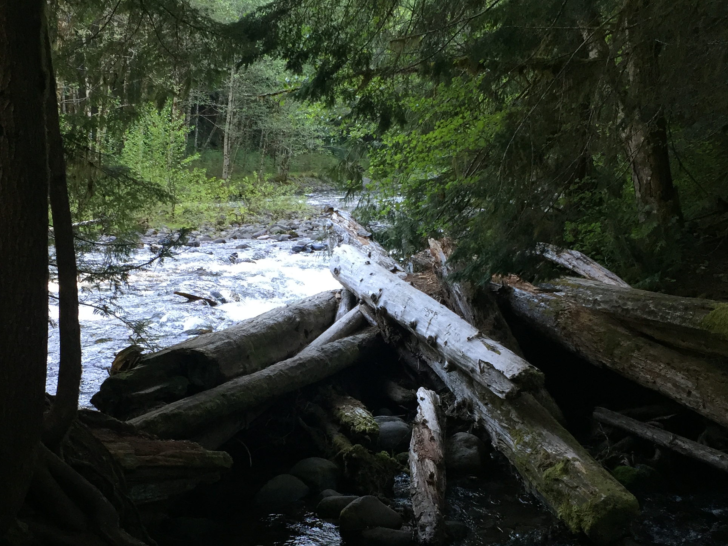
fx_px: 1031
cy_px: 344
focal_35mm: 49
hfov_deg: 38.9
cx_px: 338
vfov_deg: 29.6
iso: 32
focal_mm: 4.15
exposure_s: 1/40
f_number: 2.2
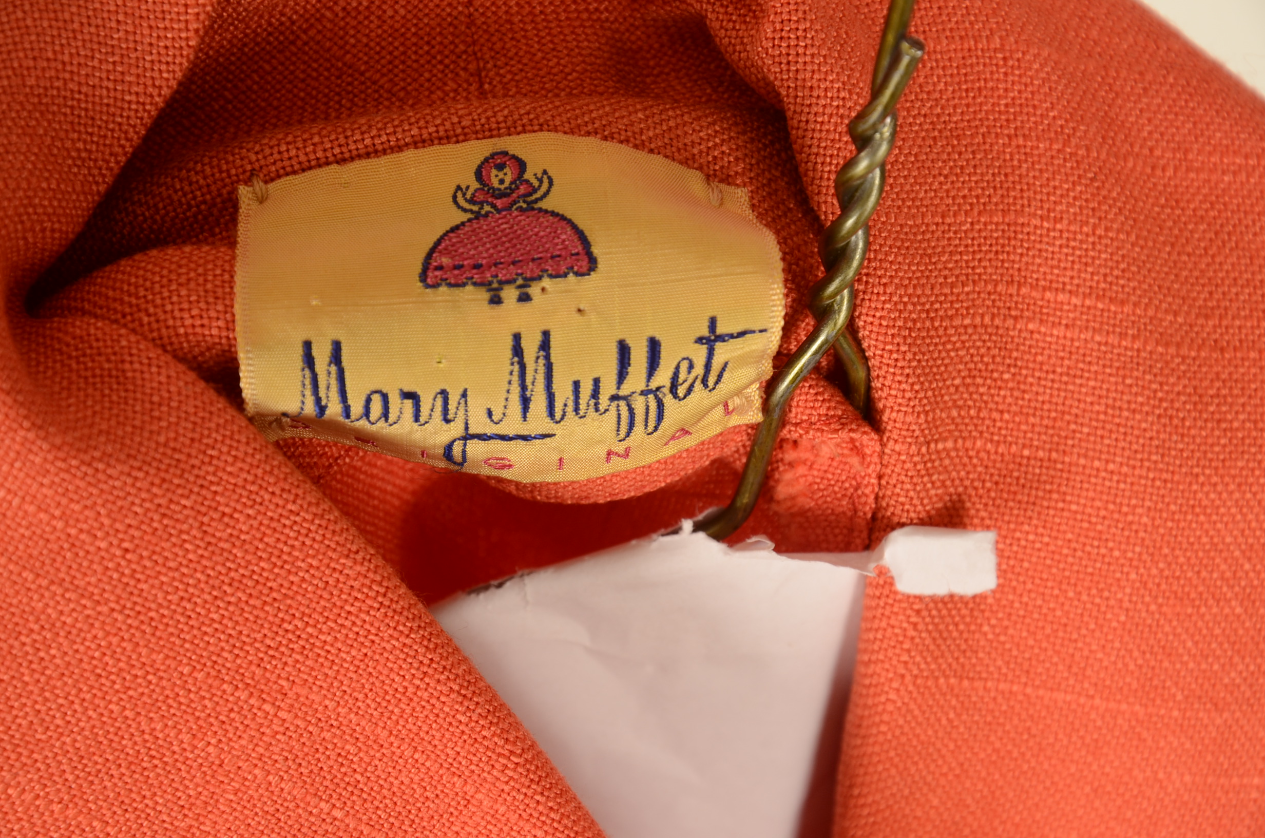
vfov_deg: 8.7
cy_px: 419
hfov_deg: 13.1
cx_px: 632
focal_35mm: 158
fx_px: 5523
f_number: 10
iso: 200
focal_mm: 105
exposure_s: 1/80
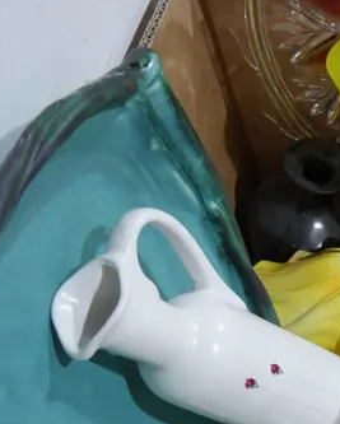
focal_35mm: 102
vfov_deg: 18.7
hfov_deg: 14.5
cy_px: 323
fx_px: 1281
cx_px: 449
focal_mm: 17
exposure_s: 1/60
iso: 1250
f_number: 4
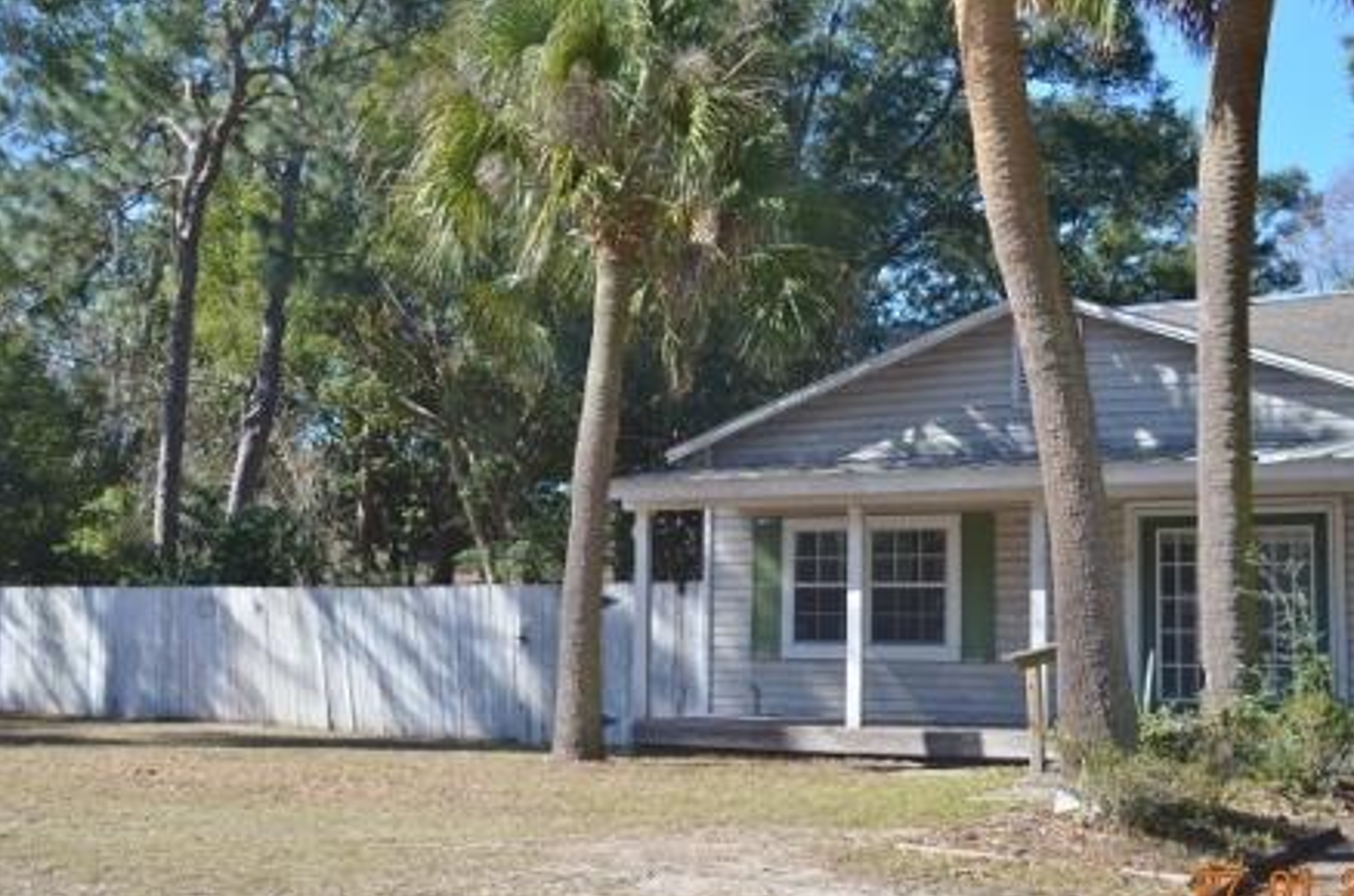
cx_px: 748
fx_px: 1839
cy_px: 411
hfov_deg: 40.4
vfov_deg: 27.4
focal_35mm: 49
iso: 200
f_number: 4.2
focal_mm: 26
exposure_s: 1/800
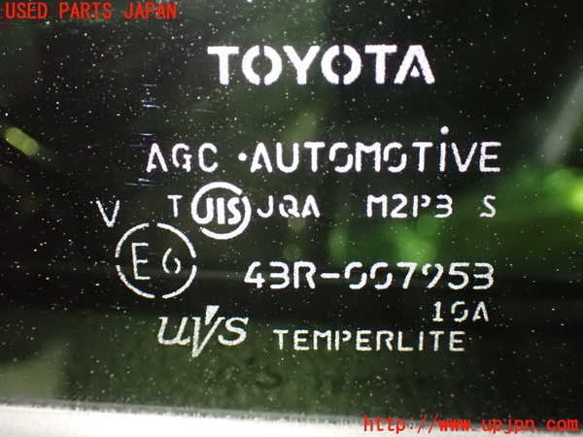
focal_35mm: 44
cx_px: 292
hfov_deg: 42.9
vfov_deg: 32.9
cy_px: 218
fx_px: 741
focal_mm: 7.84
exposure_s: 1/15
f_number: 2.9
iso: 1600
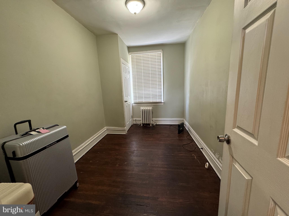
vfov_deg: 85.7
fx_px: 117
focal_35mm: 14
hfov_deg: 102.1
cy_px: 108
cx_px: 144
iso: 400
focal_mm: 2.22
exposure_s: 1/60
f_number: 2.2
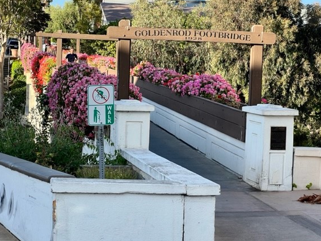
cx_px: 170
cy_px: 125
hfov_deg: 22.5
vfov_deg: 17.0
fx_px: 807
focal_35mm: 87
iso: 32
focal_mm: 9
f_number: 2.8
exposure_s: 1/202
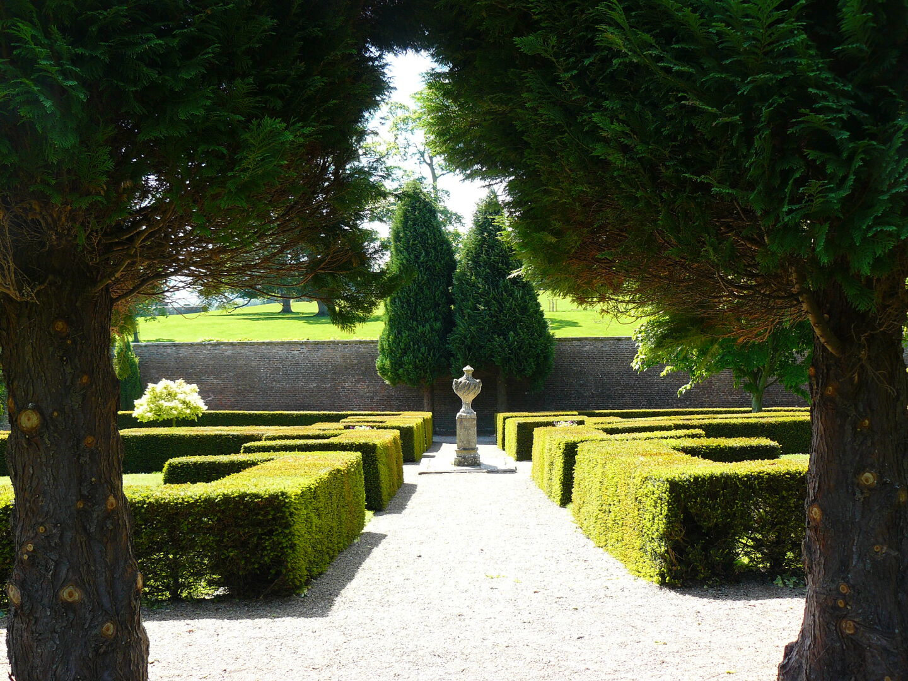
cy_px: 340
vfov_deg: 33.6
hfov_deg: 43.9
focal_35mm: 43
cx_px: 454
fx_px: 1128
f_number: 4
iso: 100
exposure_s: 1/125
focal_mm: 7.1
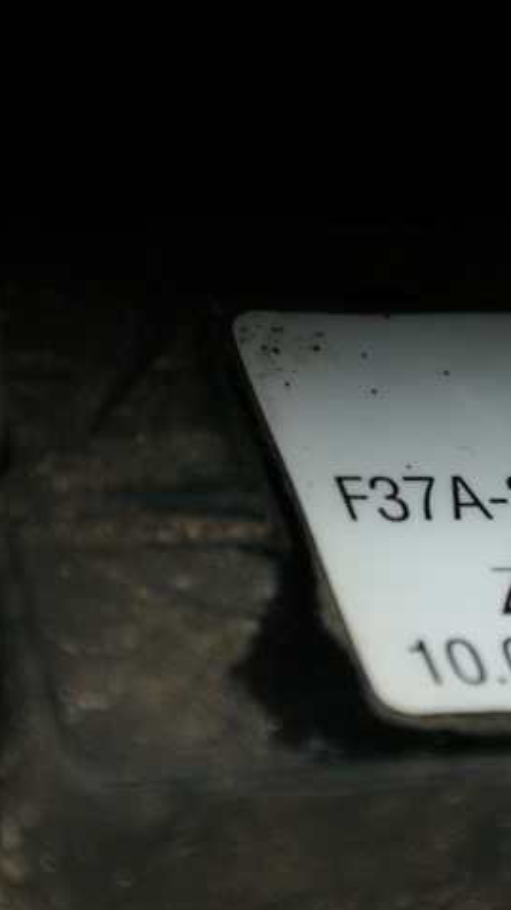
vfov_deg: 11.7
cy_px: 453
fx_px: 4438
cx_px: 541
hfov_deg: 6.6
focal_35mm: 184
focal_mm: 70
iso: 400
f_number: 6.3
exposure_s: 1/125
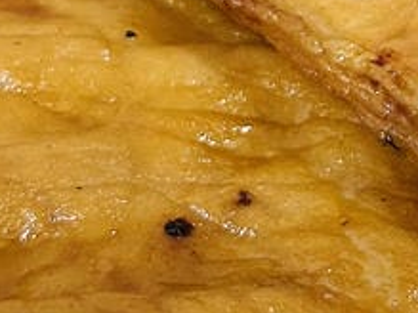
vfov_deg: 5.6
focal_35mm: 263
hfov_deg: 7.4
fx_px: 3174
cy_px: -200
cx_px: 681
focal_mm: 6.86
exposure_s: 1/120
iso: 125
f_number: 1.78
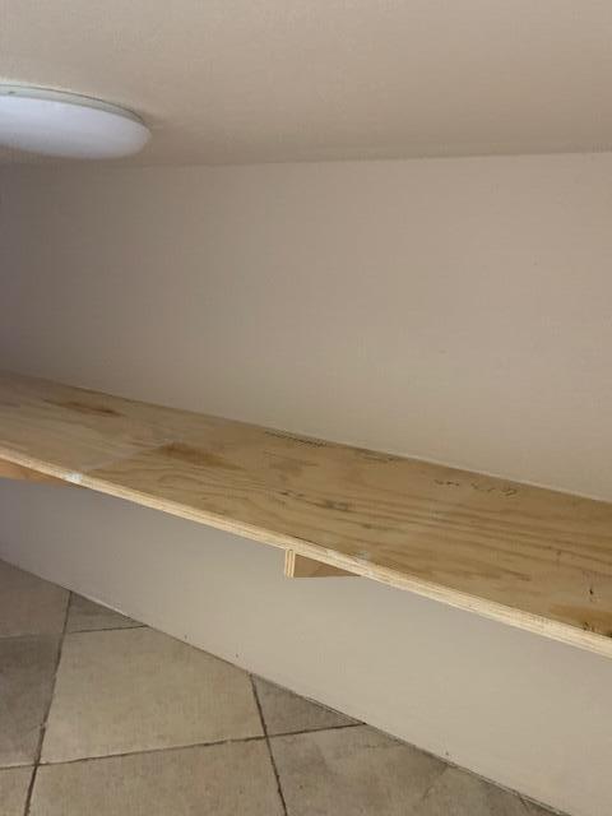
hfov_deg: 53.1
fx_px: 613
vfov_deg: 67.3
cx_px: 306
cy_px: 408
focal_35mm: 26
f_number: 1.8
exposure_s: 1/30
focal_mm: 4.25
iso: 500
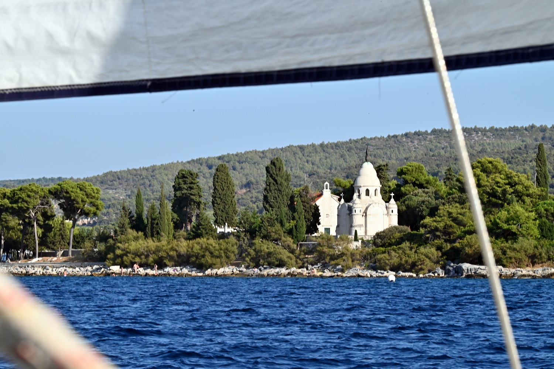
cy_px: 184
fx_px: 3002
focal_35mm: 195
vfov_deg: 7.0
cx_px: 277
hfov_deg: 10.5
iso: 640
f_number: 29
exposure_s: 1/200
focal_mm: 195
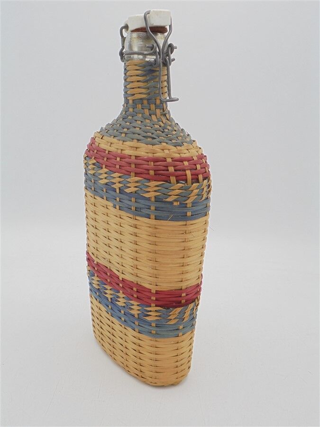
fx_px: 468
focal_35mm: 38
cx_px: 160
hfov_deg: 37.7
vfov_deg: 49.0
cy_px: 214
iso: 100
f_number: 4.2
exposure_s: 1/125
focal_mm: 6.9
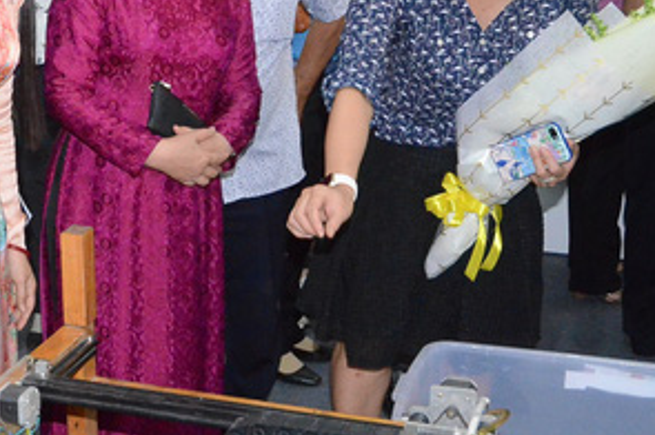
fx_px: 1181
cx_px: 91
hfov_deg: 29.9
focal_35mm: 65
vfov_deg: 20.9
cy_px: 180
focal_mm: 20
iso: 6400
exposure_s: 1/60
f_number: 7.1
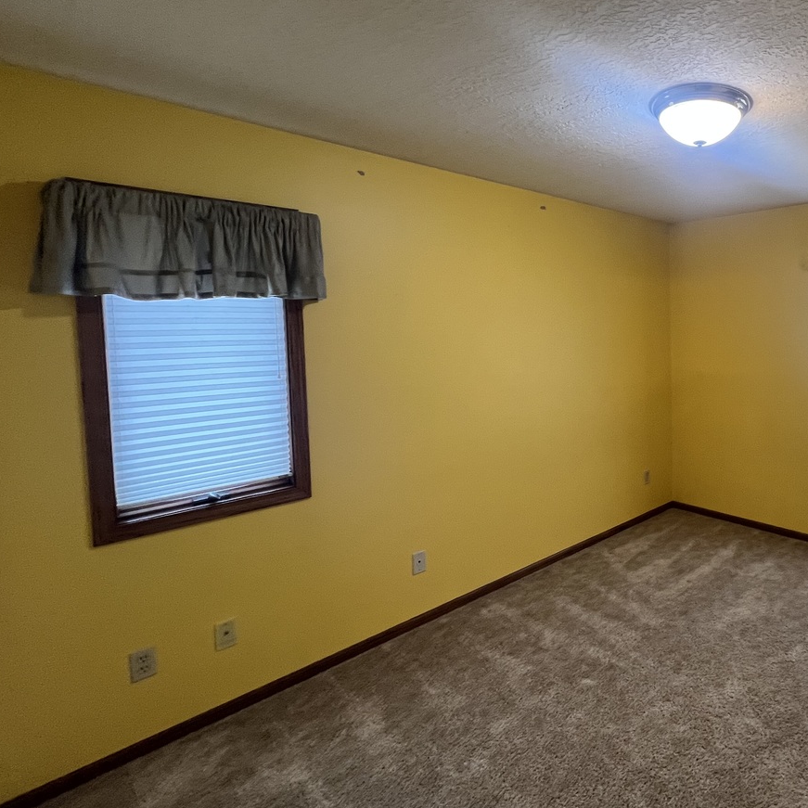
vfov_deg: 77.4
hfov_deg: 69.3
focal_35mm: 19
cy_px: 358
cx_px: 658
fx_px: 502
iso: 250
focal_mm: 1.57
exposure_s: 1/60
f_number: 1.8
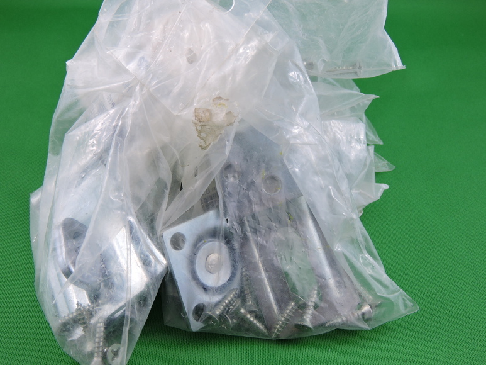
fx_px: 632
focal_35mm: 45
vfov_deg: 32.2
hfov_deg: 42.1
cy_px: 182
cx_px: 243
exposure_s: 1/40
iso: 100
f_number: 4
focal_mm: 8.1
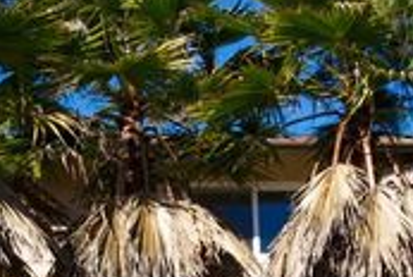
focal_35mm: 98
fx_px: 1126
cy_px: 290
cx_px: 19
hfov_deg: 20.2
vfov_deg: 13.8
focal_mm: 12.8
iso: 100
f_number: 5.6
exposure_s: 1/400
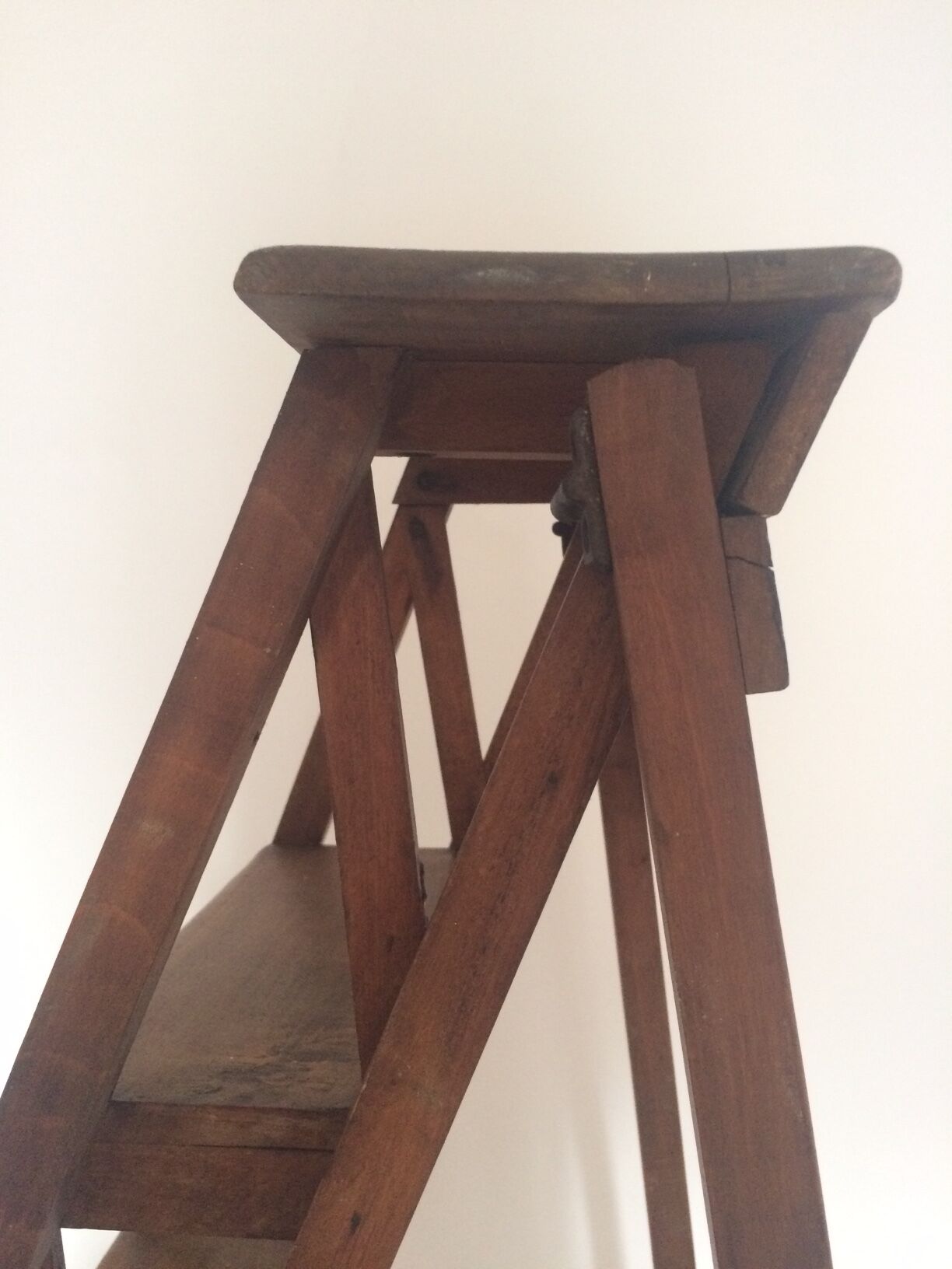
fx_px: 1063
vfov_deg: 61.7
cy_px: 634
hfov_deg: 48.2
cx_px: 476
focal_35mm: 29
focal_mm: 4.15
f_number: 2.2
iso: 320
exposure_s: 1/20
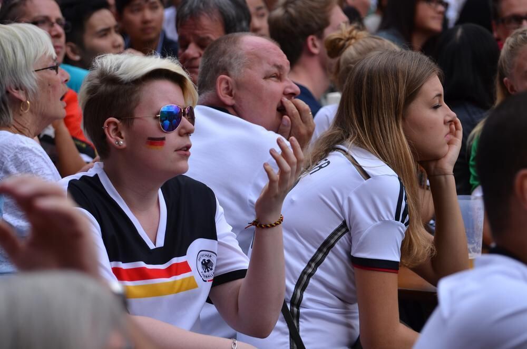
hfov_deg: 14.4
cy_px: 174
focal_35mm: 142
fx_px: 2081
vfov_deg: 9.6
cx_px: 264
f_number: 4.5
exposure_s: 1/500
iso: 200
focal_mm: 95
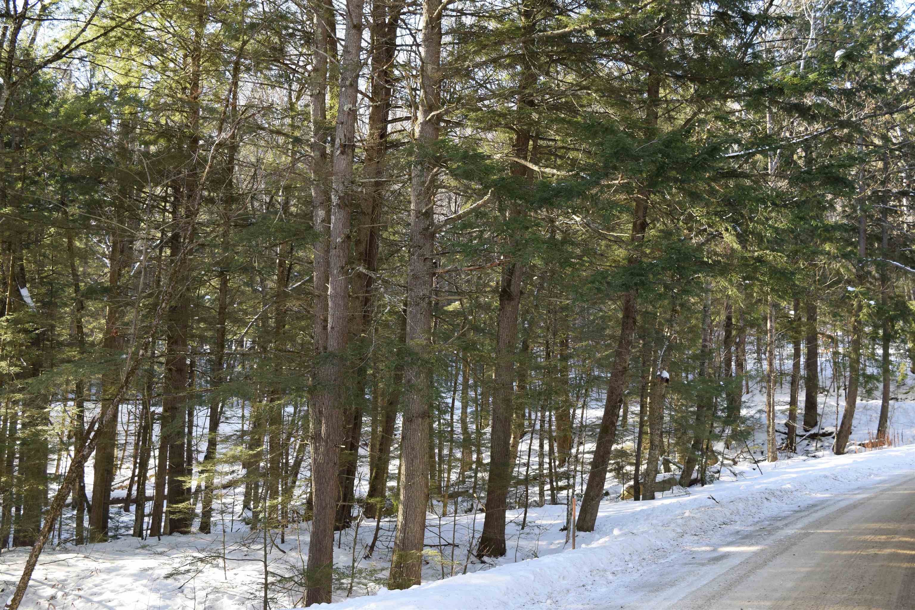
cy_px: 305
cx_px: 458
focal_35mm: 39
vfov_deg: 34.2
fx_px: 991
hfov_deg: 49.6
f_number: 6.3
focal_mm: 26
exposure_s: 1/160
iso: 400
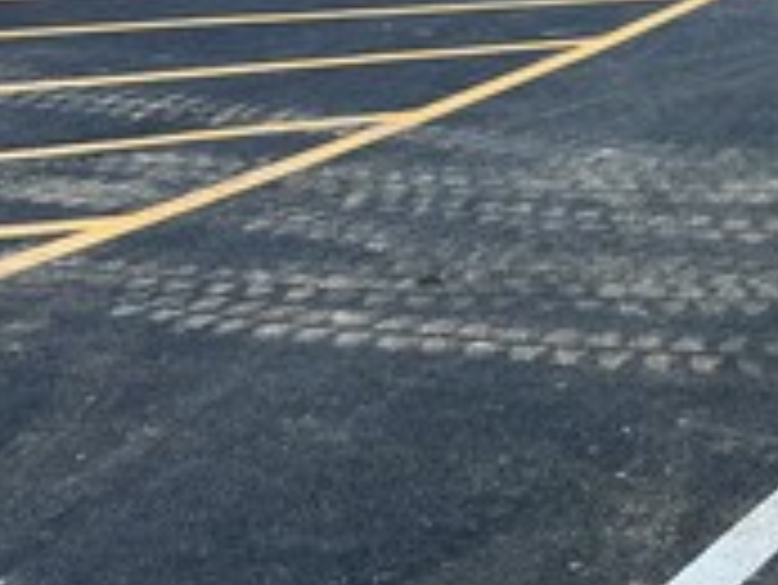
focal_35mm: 90
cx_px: 774
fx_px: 2024
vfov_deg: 16.0
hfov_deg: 21.0
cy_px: -45
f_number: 1.5
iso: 50
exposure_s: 1/213
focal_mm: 5.7
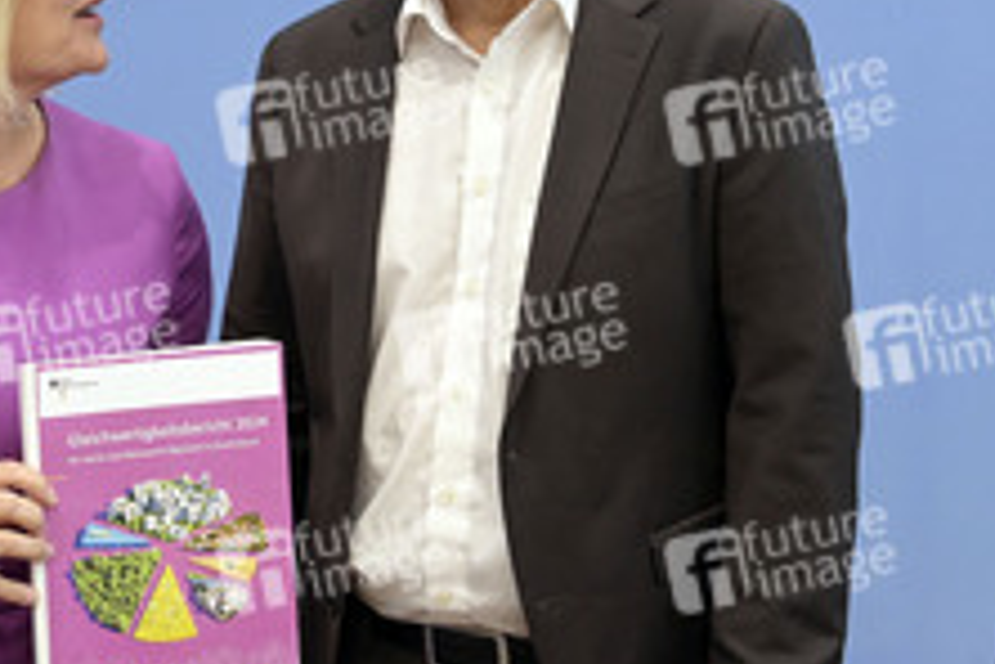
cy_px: 224
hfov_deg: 28.4
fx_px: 1962
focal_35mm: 71
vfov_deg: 19.1
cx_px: 392
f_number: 5.6
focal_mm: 35
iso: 4000
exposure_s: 1/400
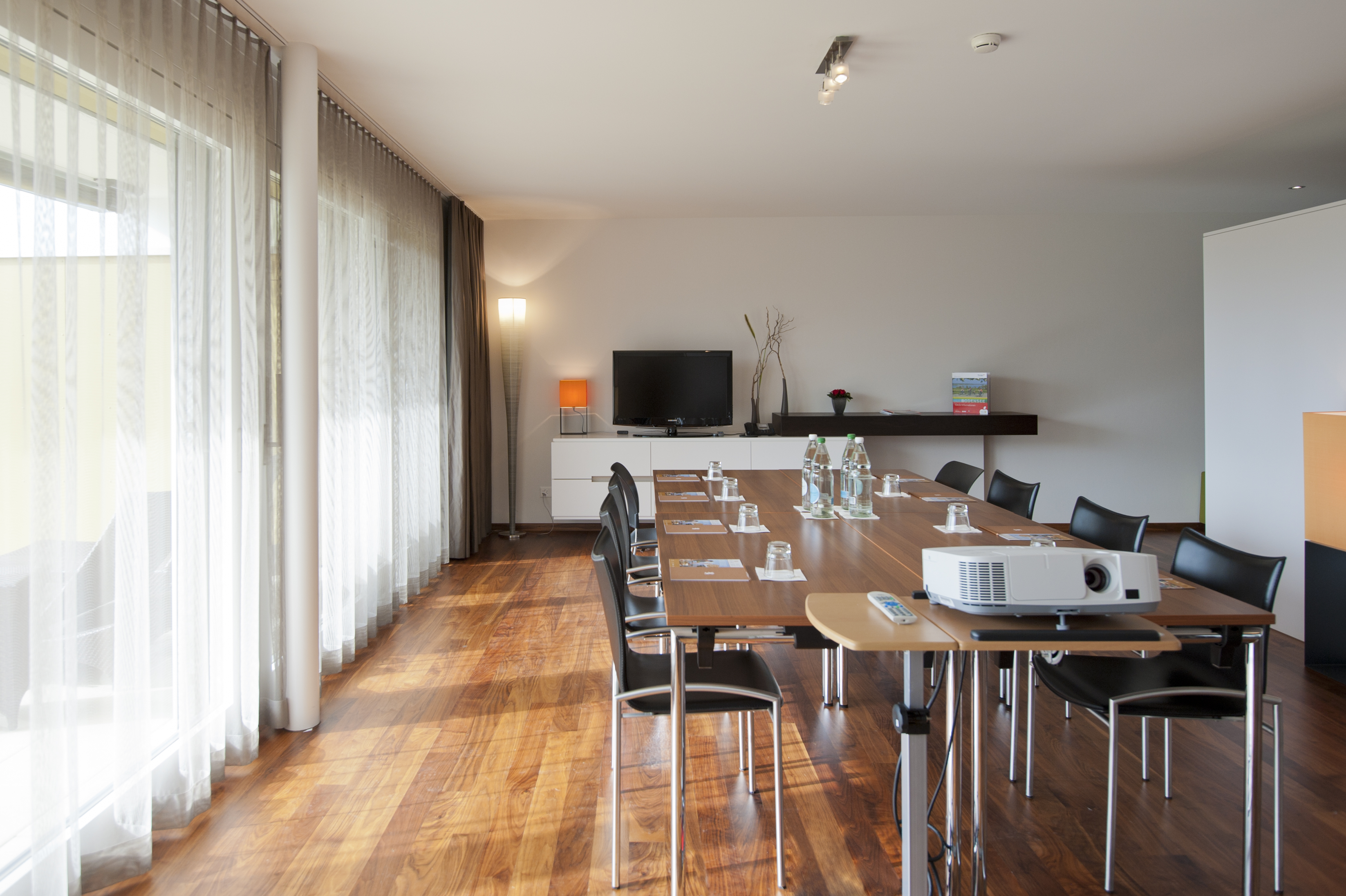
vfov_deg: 64.5
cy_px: 448
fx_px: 710
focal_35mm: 19
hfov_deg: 86.9
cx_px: 673
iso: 250
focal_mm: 19
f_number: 4
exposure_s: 1/100
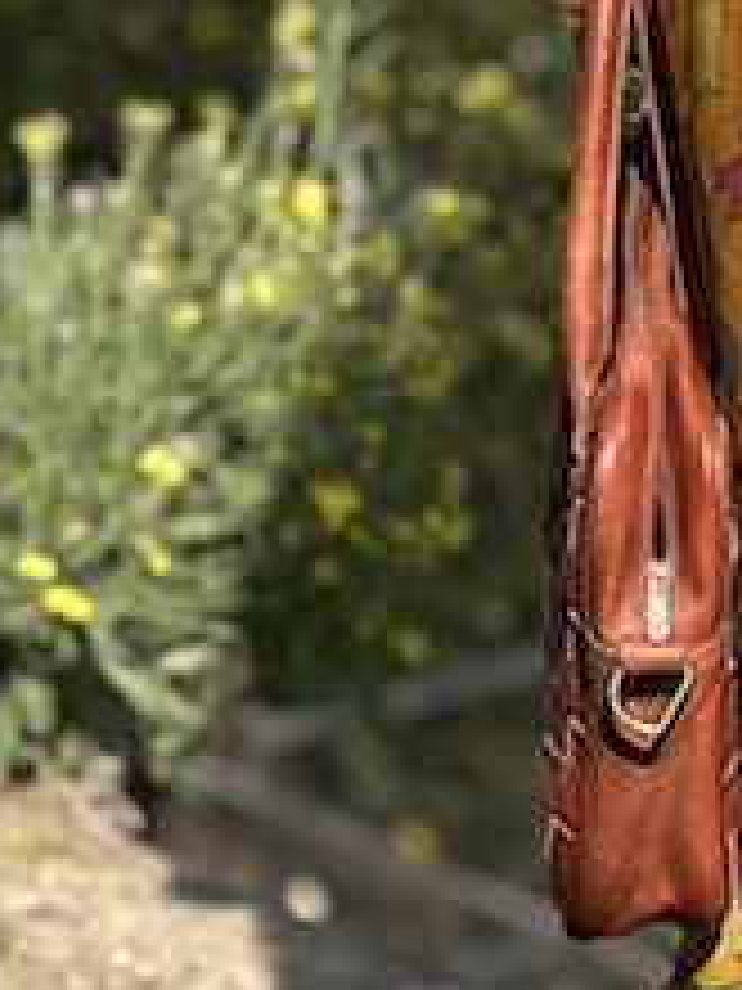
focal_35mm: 349
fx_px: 9975
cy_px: -351
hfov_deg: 4.2
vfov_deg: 5.6
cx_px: 1059
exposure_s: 1/615
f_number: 2.8
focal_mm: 9
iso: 25
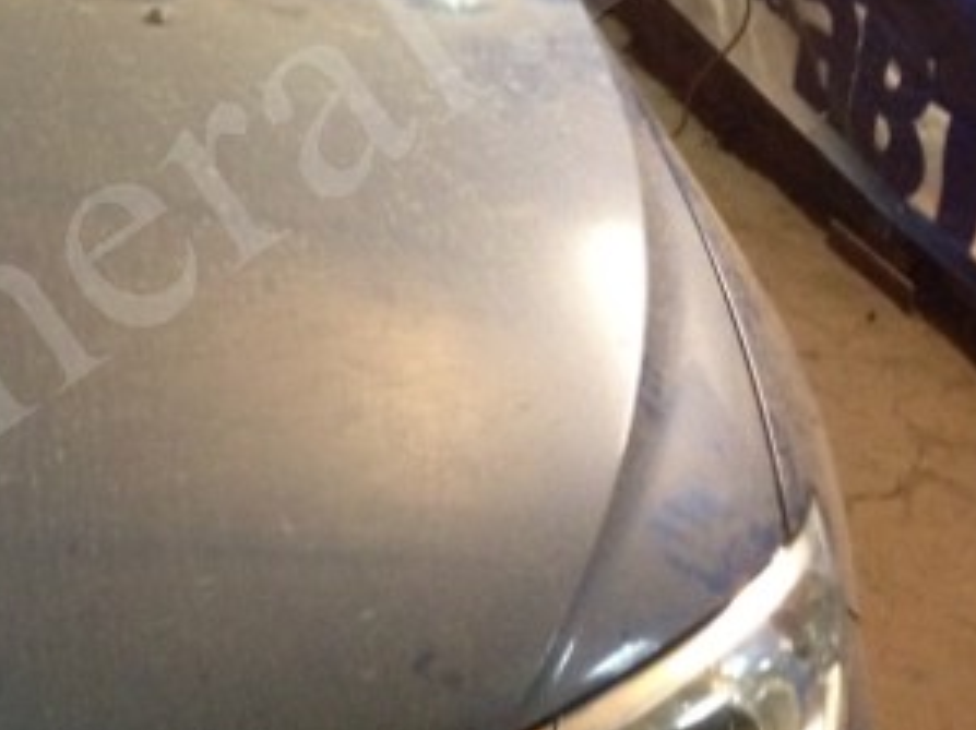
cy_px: 268
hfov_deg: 20.4
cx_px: 62
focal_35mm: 94
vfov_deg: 15.7
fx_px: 2648
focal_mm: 4.28
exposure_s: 1/20
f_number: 2.4
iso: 320
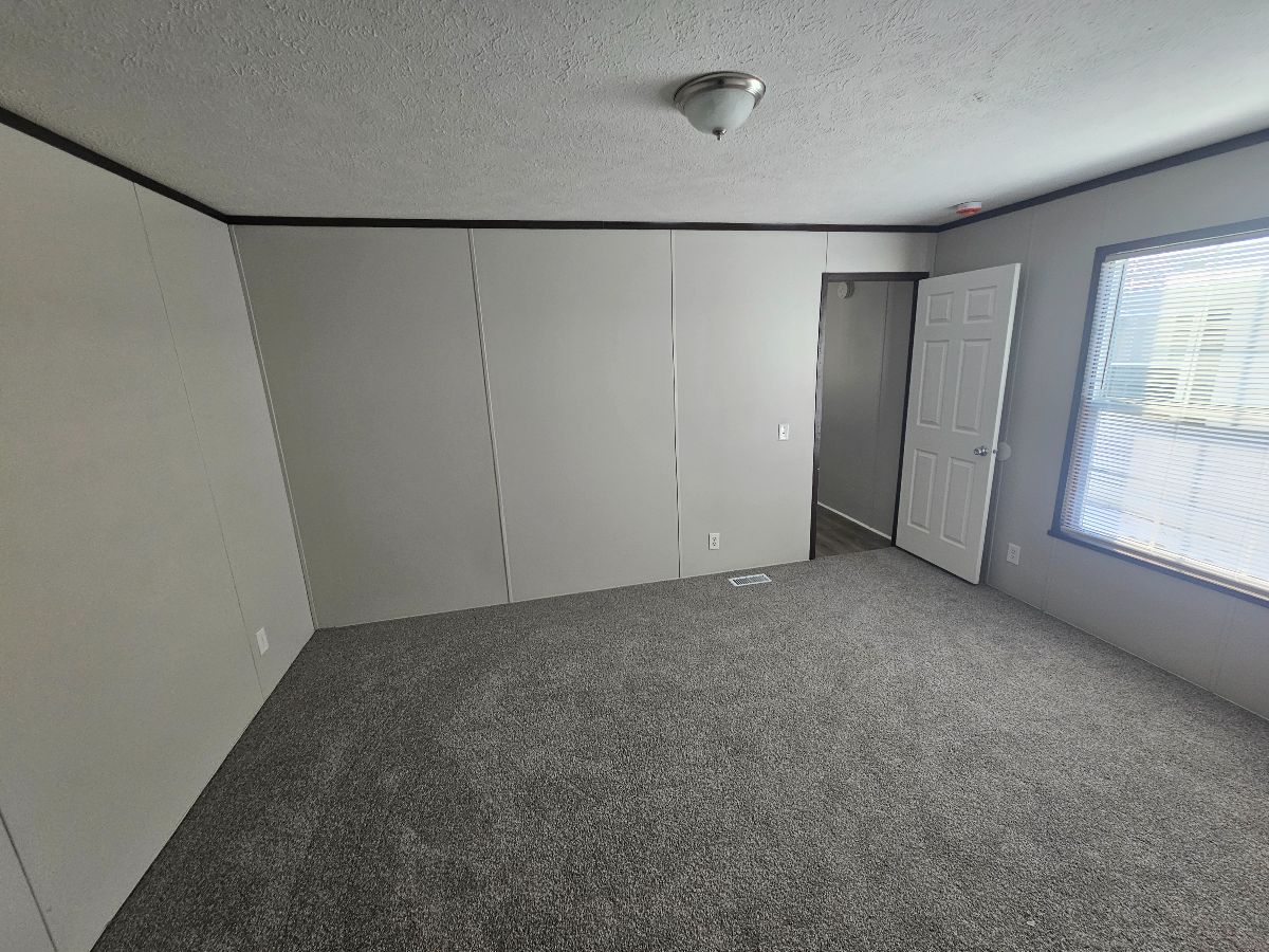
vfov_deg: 89.9
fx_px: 477
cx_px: 634
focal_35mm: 13
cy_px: 476
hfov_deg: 106.2
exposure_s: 1/77.4
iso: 125
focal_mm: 2.2
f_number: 2.2
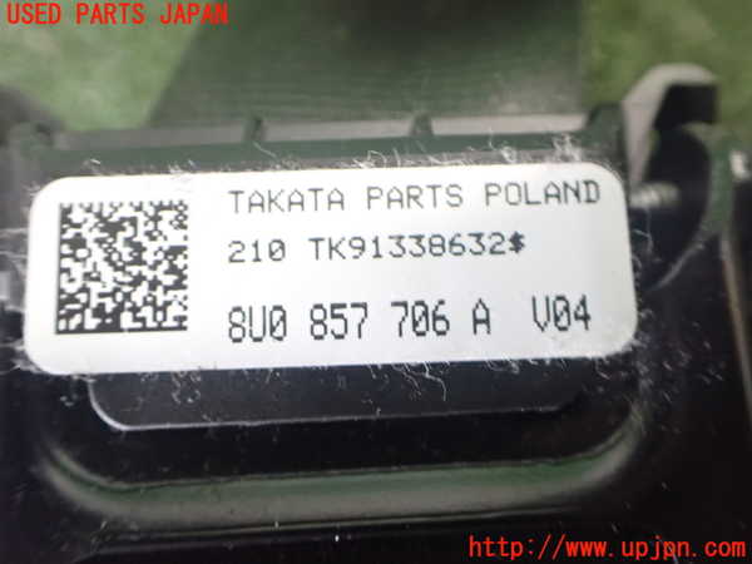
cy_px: 282
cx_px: 376
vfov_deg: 46.8
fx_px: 652
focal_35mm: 30
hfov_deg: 60.0
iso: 1250
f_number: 2.3
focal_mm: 5.4
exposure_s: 1/30
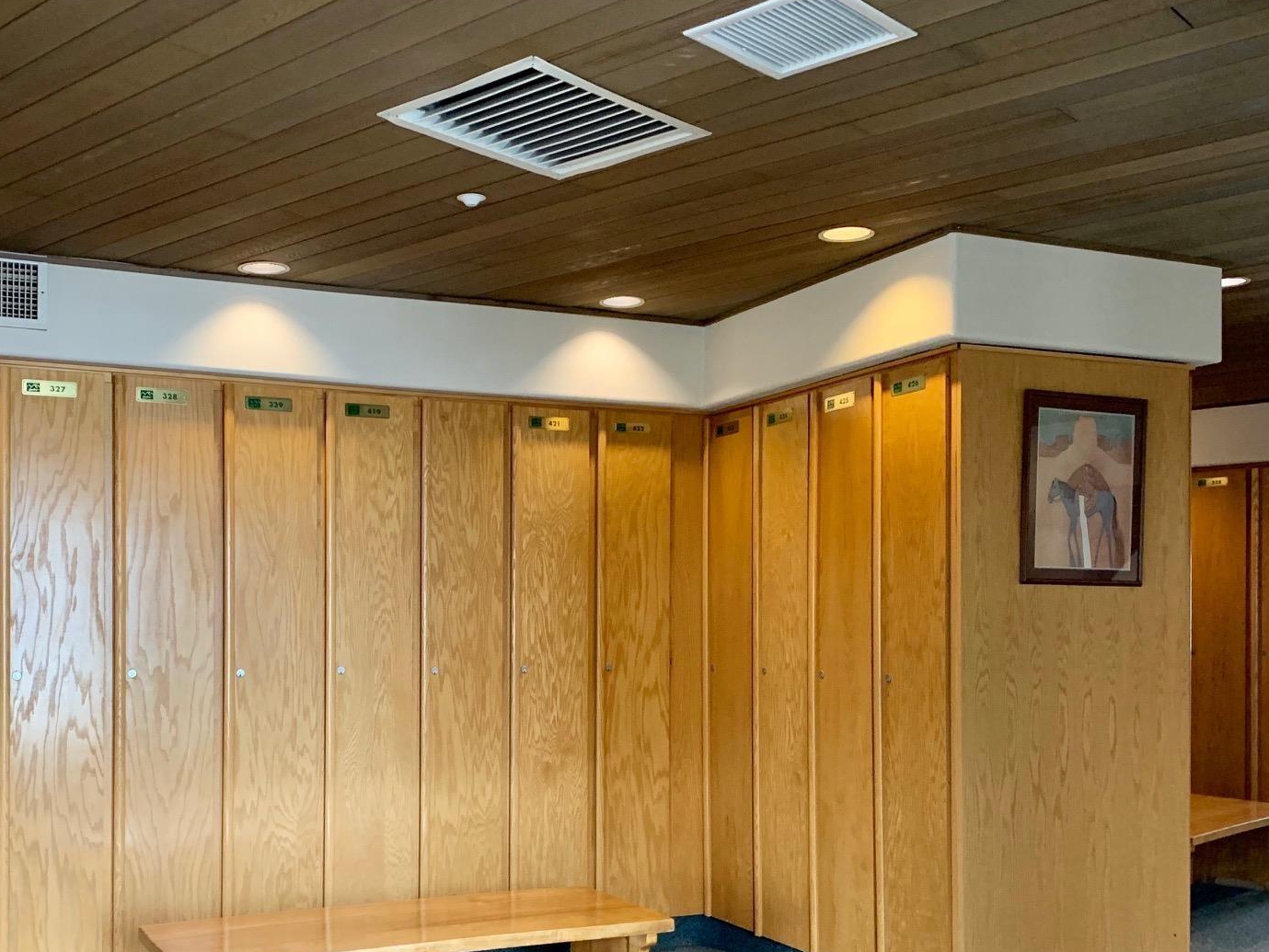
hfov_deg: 48.7
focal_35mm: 38
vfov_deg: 37.3
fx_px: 1393
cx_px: 522
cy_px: 641
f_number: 1.8
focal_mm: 4.25
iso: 250
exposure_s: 1/60
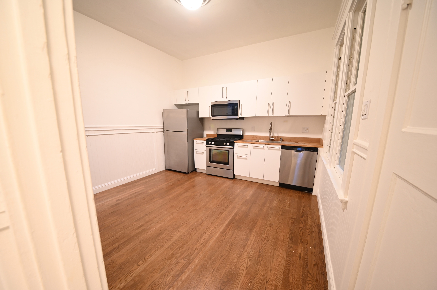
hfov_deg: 112.7
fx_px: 146
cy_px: 145
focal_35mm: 12
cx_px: 218
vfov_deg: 89.9
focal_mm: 12
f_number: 5
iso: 400
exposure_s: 1/6
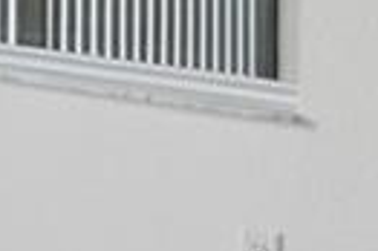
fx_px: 1311
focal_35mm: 125
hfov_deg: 11.5
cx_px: -681
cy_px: -154
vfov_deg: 10.5
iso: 400
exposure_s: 1/250
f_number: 9
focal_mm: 16
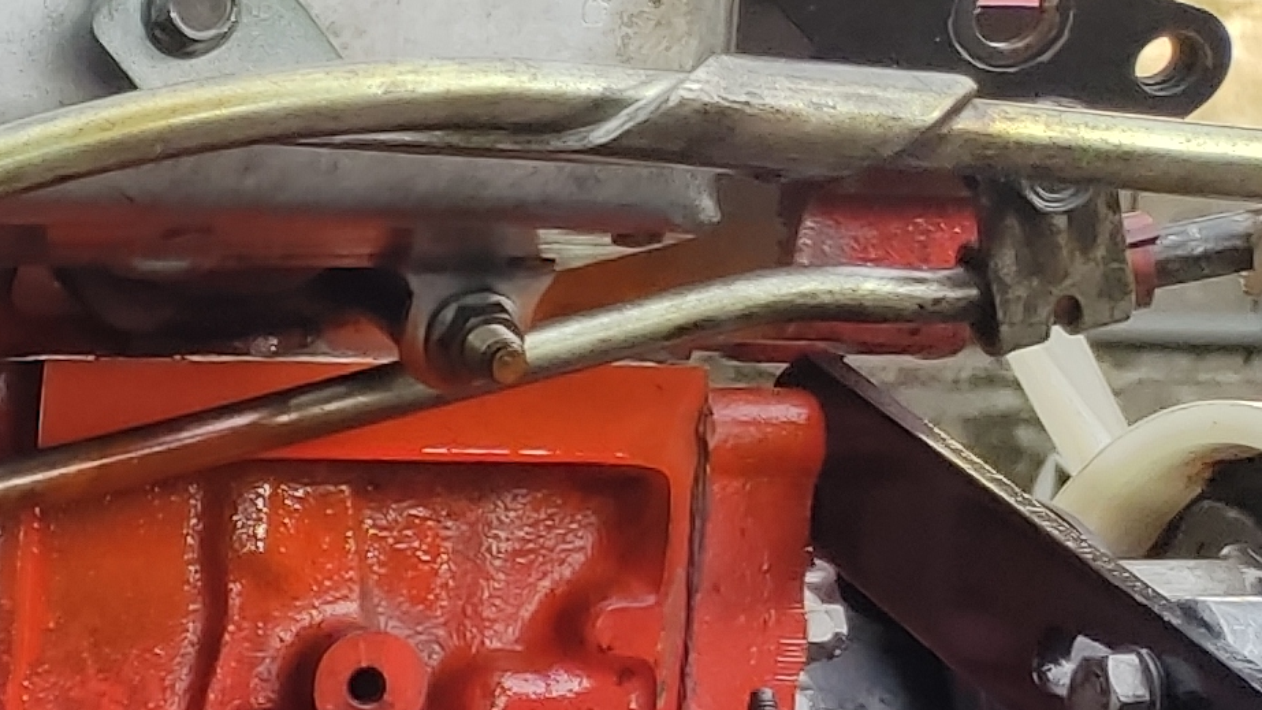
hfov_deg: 14.6
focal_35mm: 118
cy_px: 1059
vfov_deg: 10.0
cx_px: -1341
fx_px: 3948
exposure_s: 1/100
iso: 65
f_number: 1.79
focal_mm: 4.71
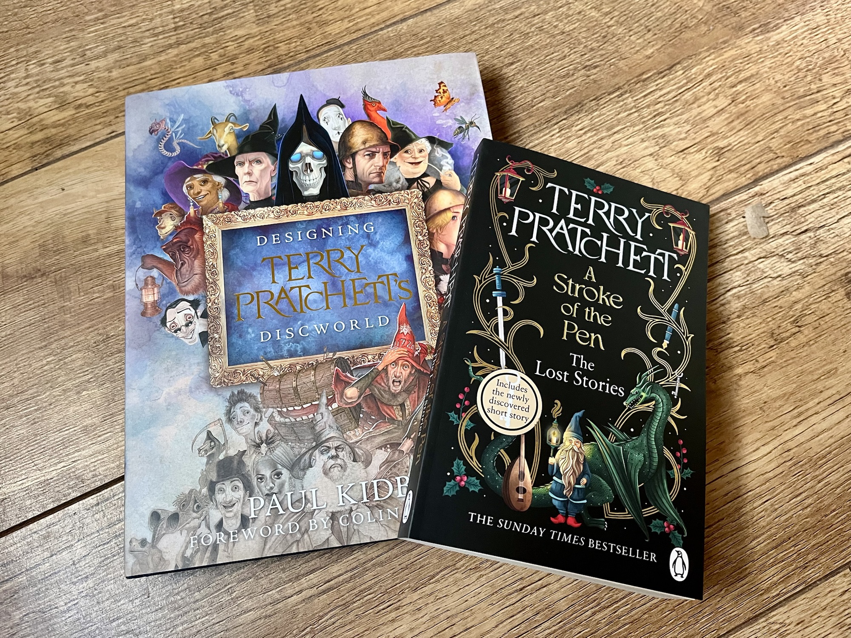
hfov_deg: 67.3
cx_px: 426
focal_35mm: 26
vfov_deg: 53.1
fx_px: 639
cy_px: 319
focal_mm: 5.1
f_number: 1.6
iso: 400
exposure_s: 1/60
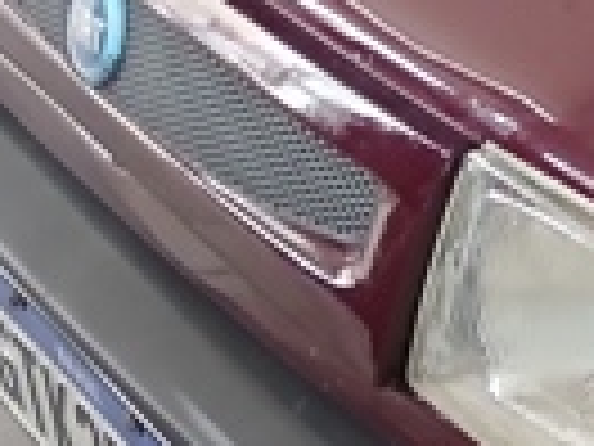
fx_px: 2694
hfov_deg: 10.5
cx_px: 1508
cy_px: -36
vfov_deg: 9.4
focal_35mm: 157
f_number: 1.8
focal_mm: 3.98
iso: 250
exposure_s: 1/40
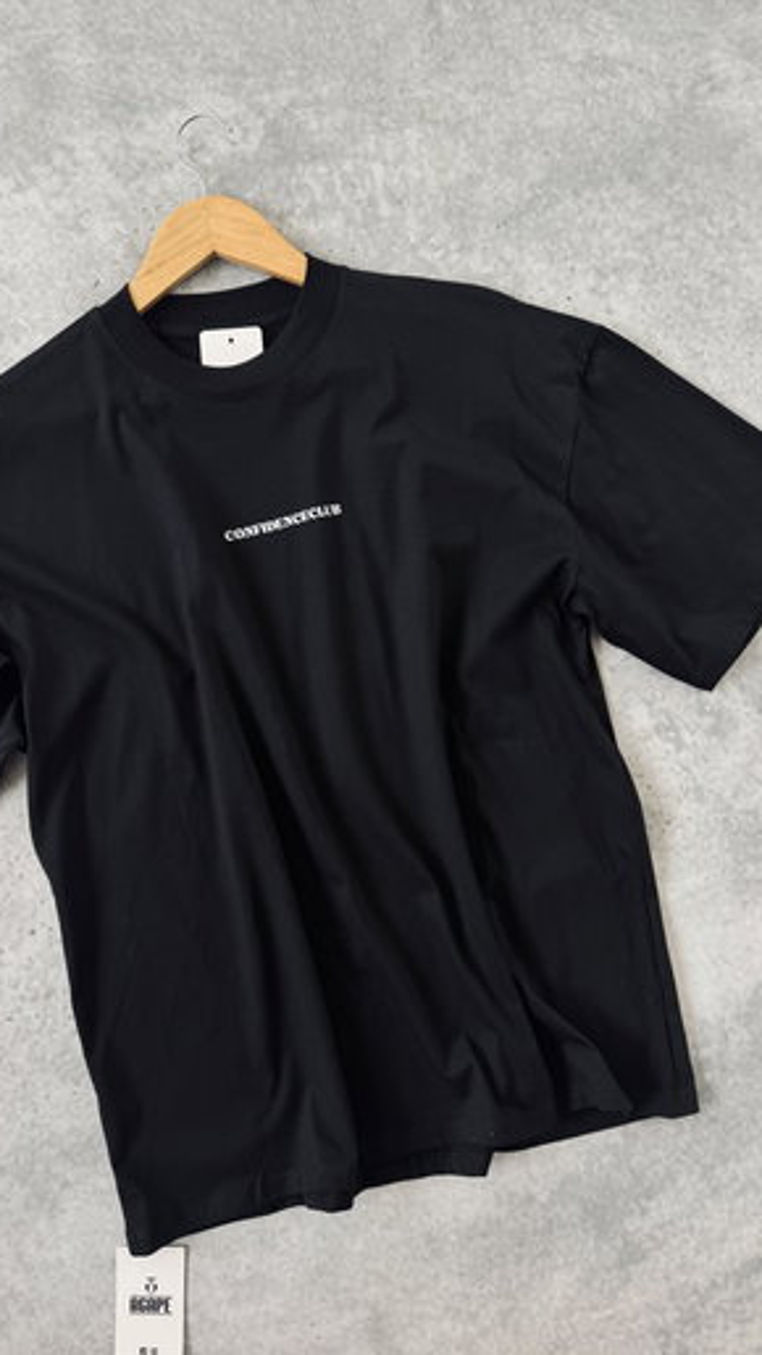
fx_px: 970
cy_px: 676
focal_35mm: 27
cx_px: 305
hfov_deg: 42.7
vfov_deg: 69.9
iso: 64
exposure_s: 1/147
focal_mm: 6.76
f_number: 1.78
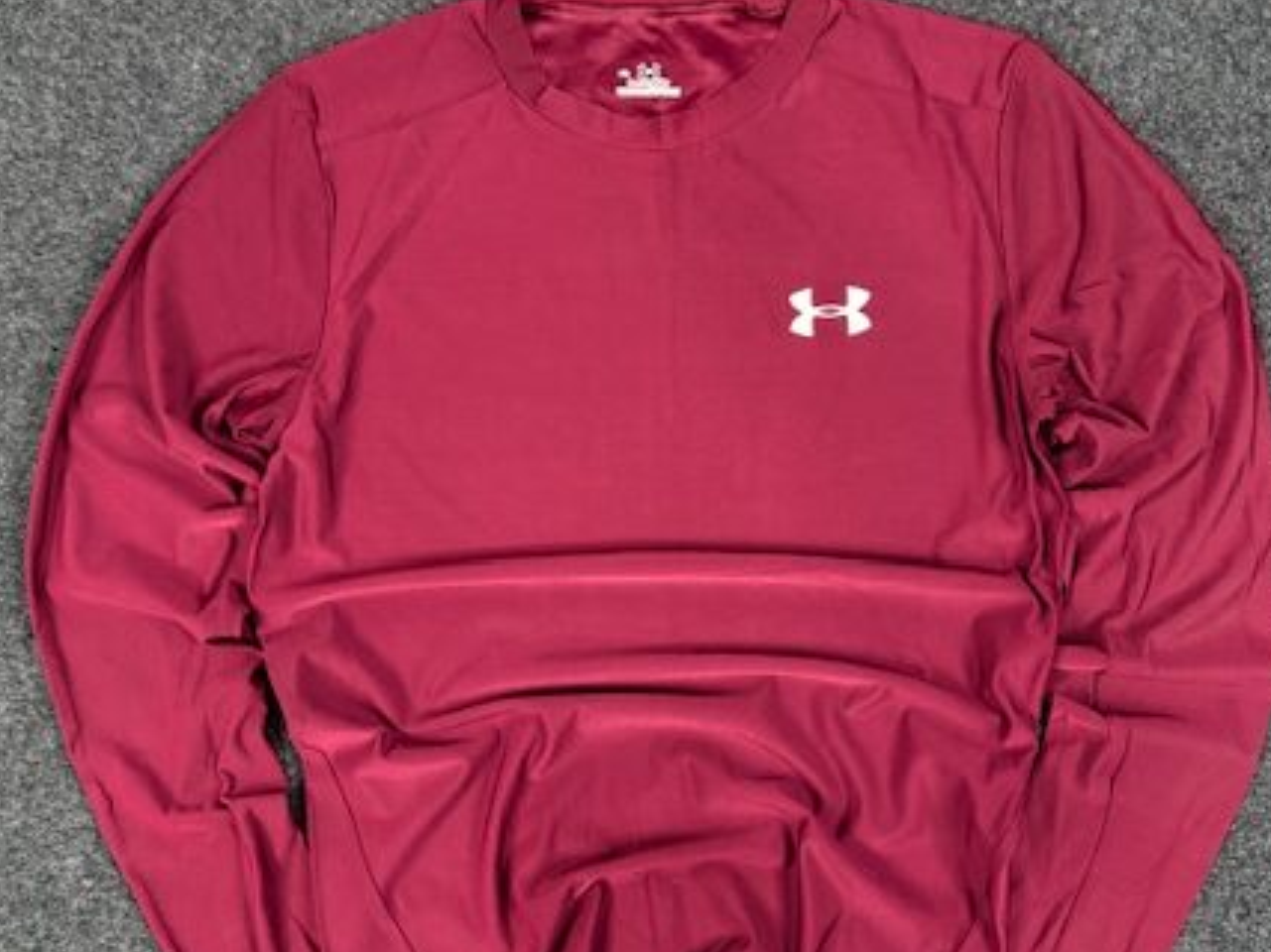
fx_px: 991
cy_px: 503
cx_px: 649
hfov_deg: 65.3
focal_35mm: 27
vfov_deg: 51.3
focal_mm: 6.76
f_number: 1.78
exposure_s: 1/100
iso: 320
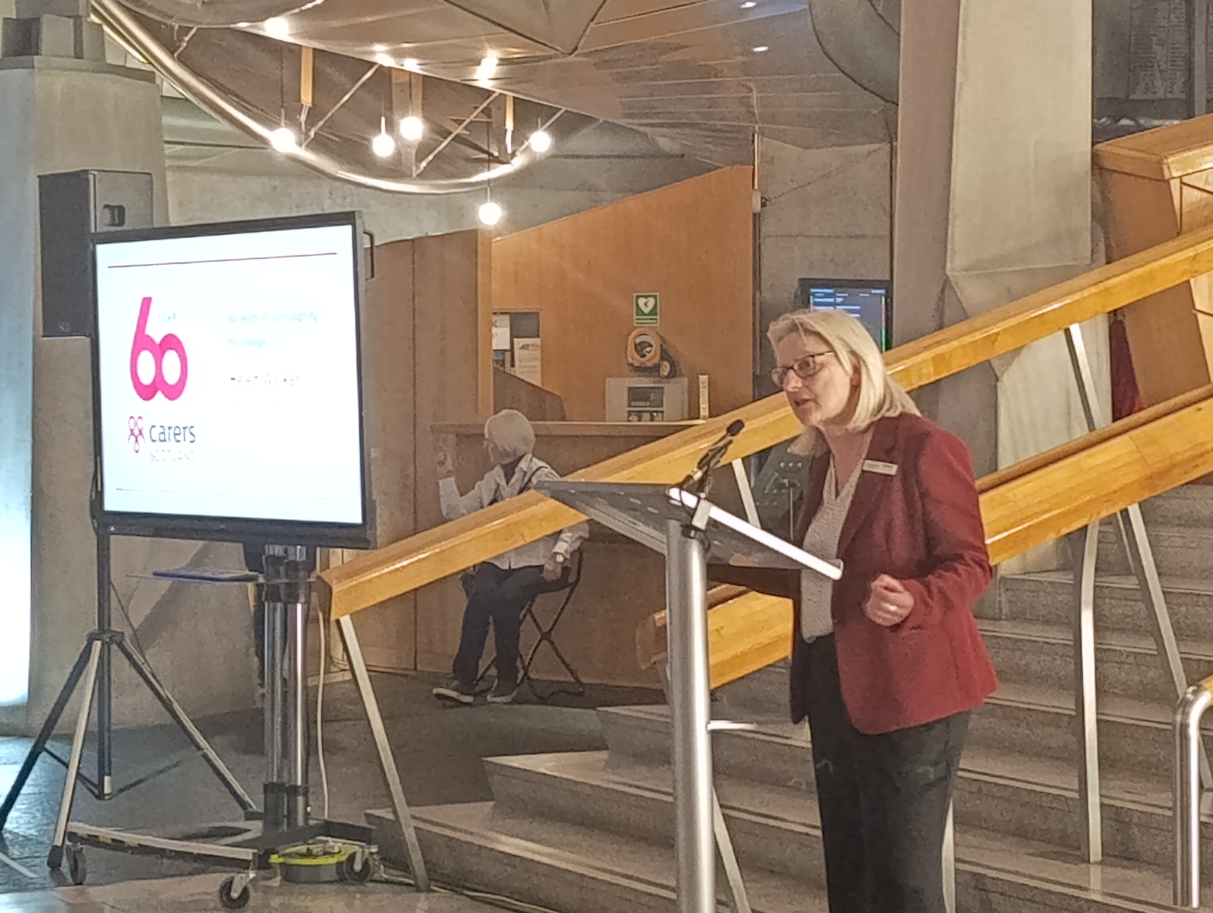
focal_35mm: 92
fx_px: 3228
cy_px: 456
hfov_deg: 21.3
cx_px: 606
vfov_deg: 16.1
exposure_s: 1/25
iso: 1600
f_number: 1.6
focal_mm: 6.14
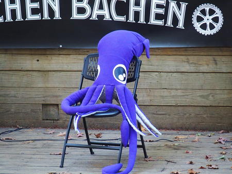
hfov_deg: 6.6
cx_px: 116
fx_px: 2012
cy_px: 87
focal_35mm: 300
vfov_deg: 5.0
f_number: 2.8
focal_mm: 64.3
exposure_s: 1/100
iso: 800
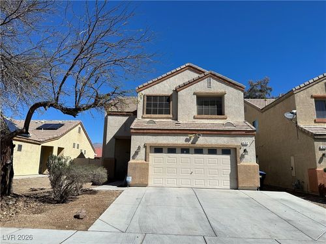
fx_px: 226
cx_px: 163
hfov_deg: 71.6
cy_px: 122
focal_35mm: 24
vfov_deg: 56.8
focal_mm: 6.86
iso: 80
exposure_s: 1/8197
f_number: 1.78
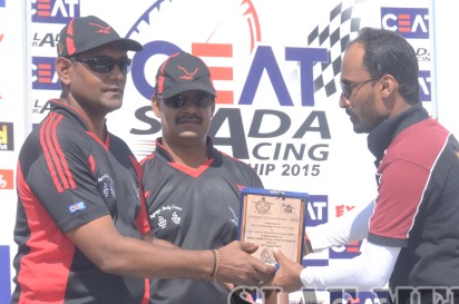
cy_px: 153
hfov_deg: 11.5
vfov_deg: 7.6
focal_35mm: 179
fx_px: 2278
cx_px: 258
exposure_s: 1/200
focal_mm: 82
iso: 320
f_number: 13
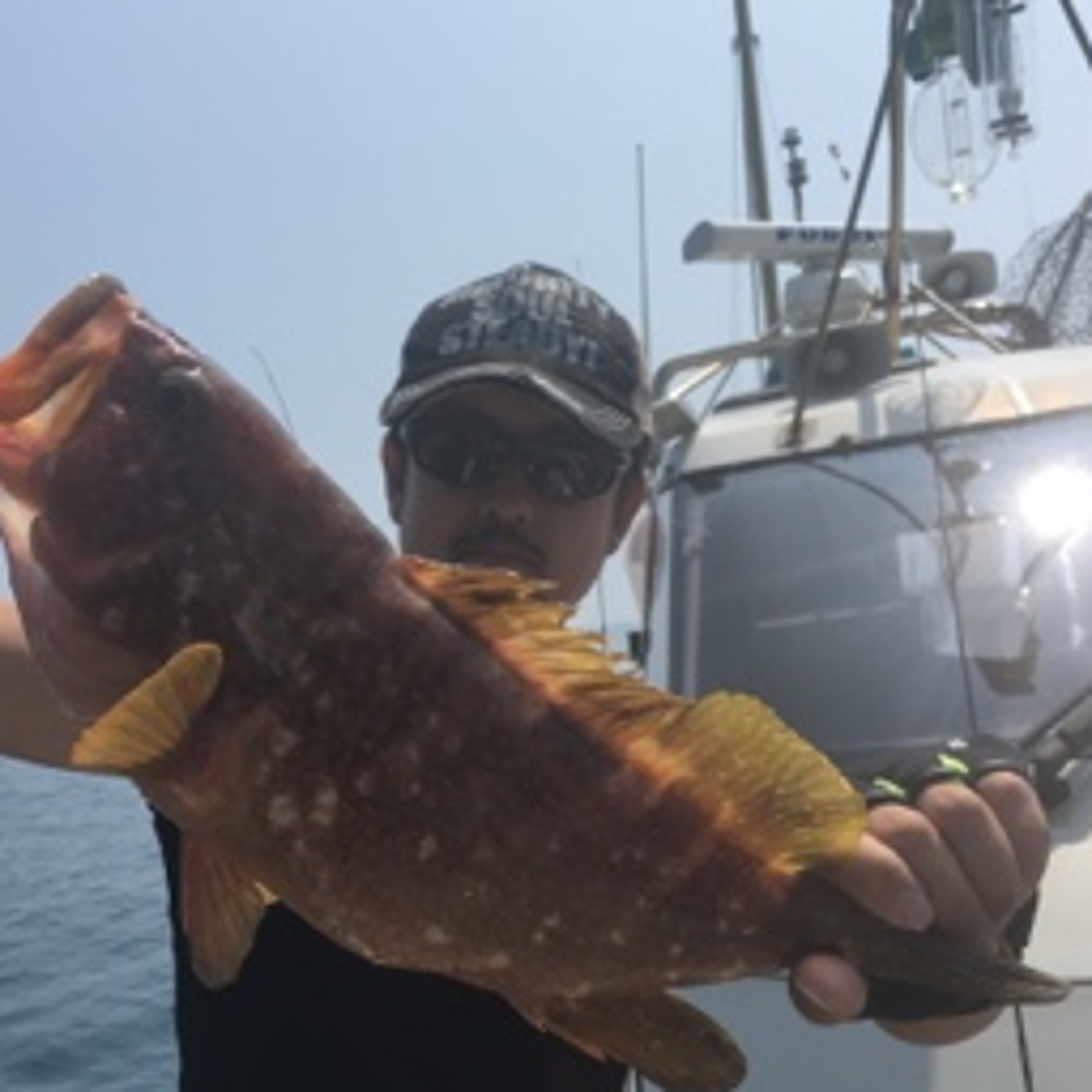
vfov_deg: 41.5
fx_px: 1428
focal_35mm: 40
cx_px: 491
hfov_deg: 41.8
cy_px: 704
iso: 25
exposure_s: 1/2262
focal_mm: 4.15
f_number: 2.2
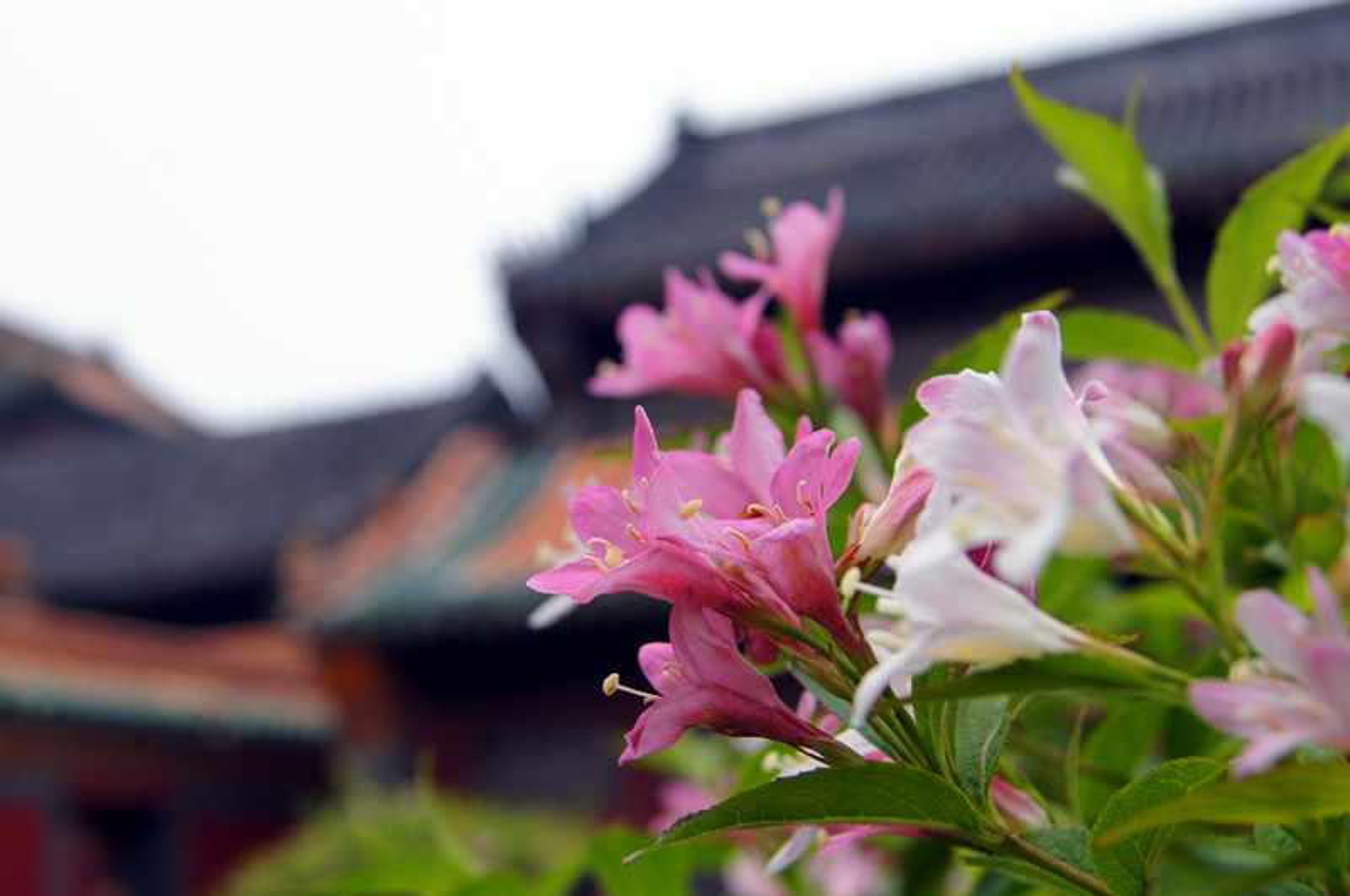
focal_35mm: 52
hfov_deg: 37.9
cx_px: 675
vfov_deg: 25.7
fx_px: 1966
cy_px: 448
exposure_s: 1/250
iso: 100
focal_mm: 35
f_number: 6.3
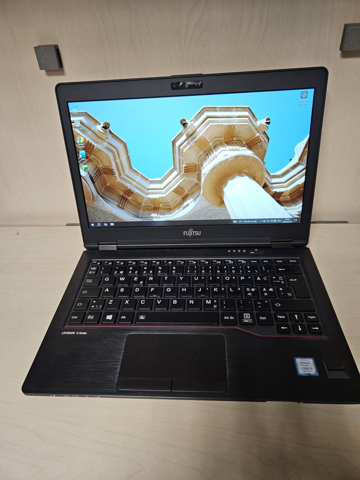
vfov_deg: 73.9
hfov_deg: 58.9
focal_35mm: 23
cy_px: 240
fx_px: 319
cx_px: 180
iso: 160
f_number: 1.8
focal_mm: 5.4
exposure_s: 1/100
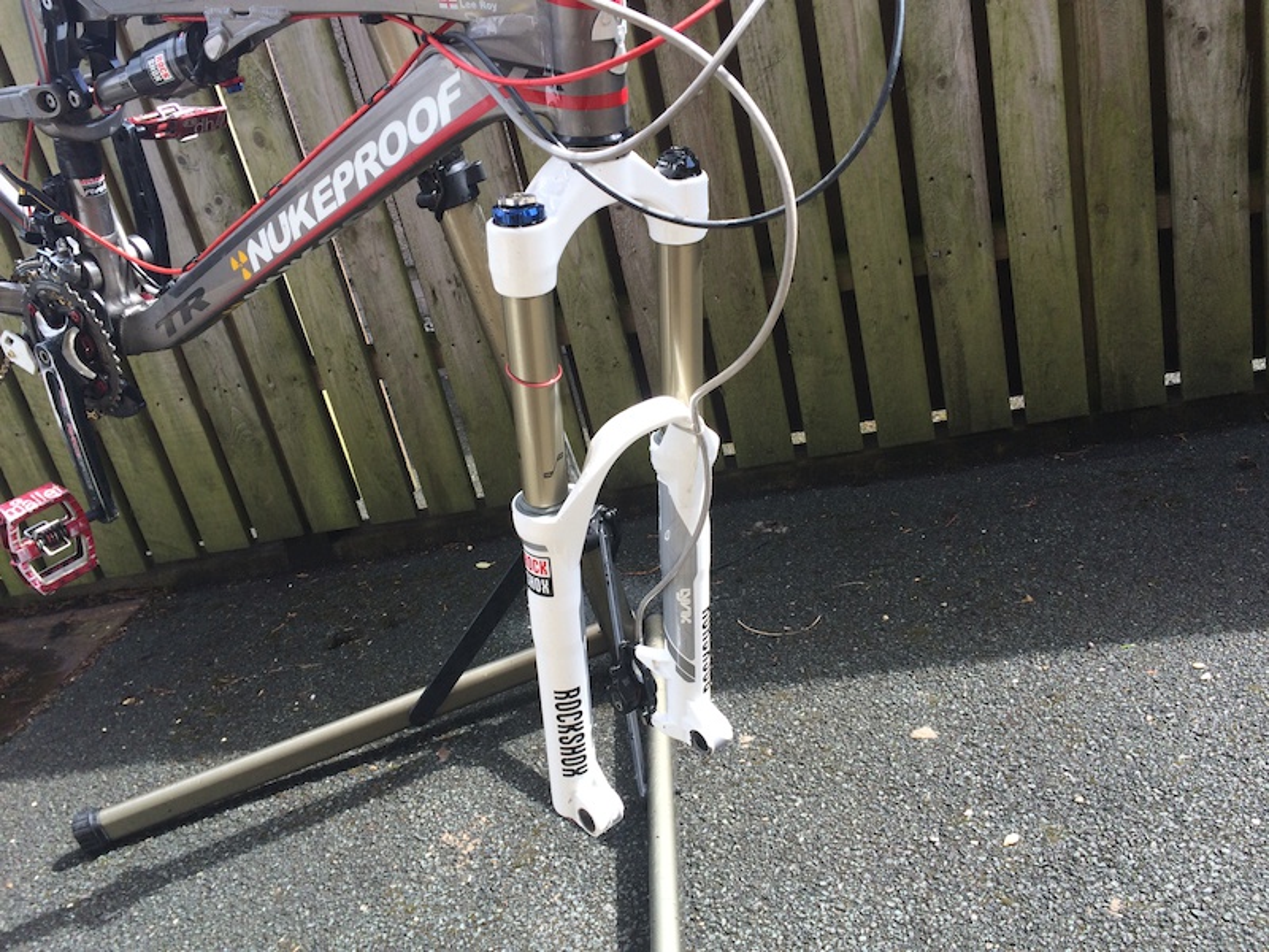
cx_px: 634
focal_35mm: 29
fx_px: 1063
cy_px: 476
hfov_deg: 61.7
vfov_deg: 48.2
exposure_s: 1/414
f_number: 2.2
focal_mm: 4.15
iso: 32
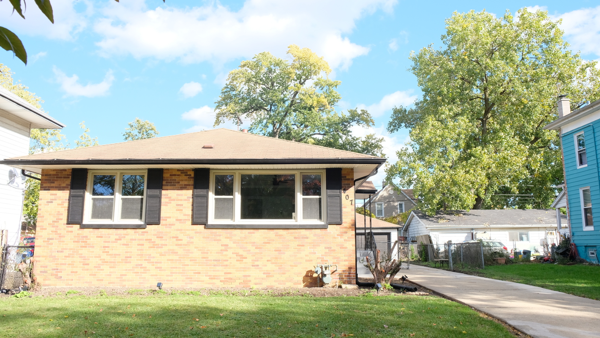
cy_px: 154
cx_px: 293
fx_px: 461
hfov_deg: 66.1
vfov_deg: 40.2
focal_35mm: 29
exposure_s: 1/150
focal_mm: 18
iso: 400
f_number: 8
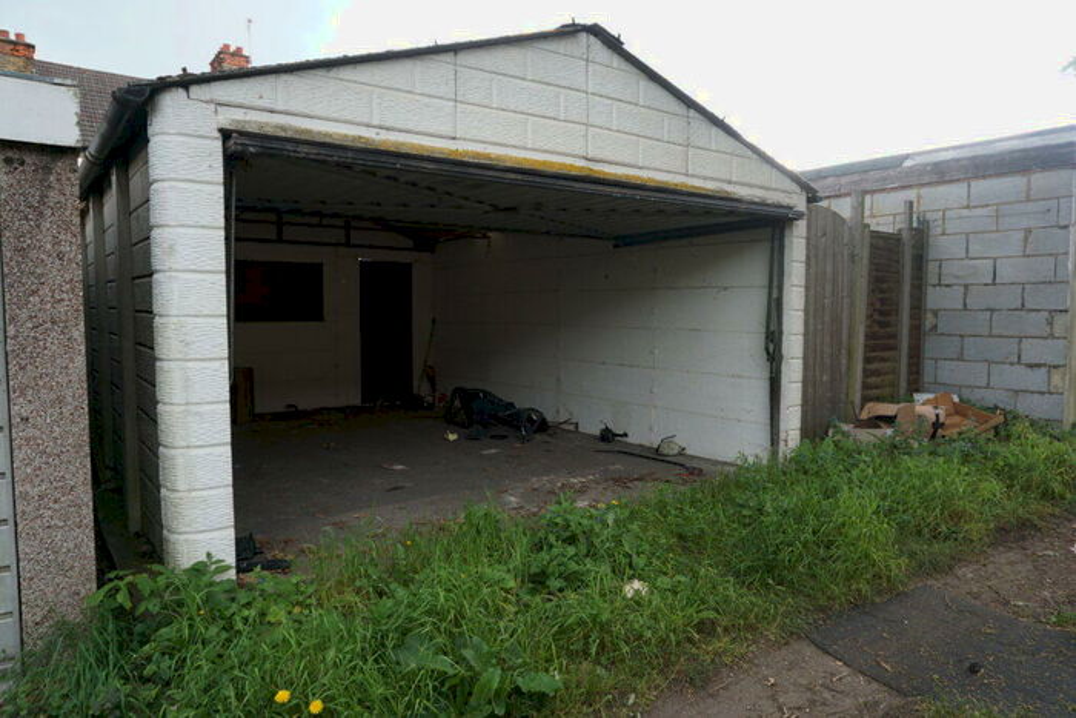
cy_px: 359
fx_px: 717
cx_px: 538
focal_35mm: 24
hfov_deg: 73.7
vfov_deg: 53.2
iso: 200
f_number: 5.6
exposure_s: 1/80
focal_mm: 16
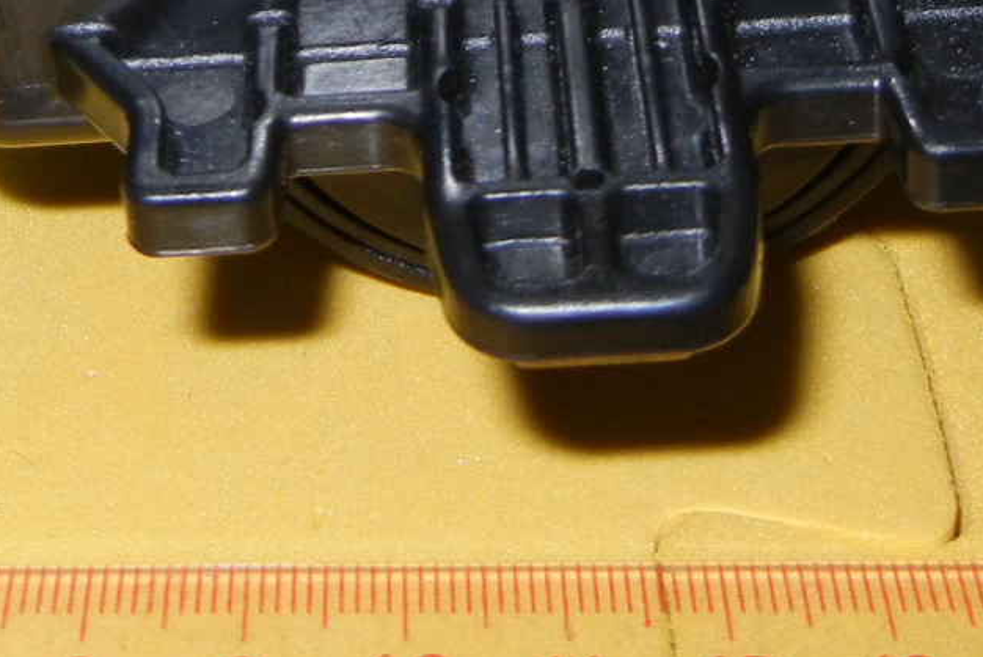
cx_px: 319
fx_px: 2786
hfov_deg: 19.9
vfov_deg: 12.6
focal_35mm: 102
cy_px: -390
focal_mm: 5.4
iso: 200
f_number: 3.5
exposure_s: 1/30
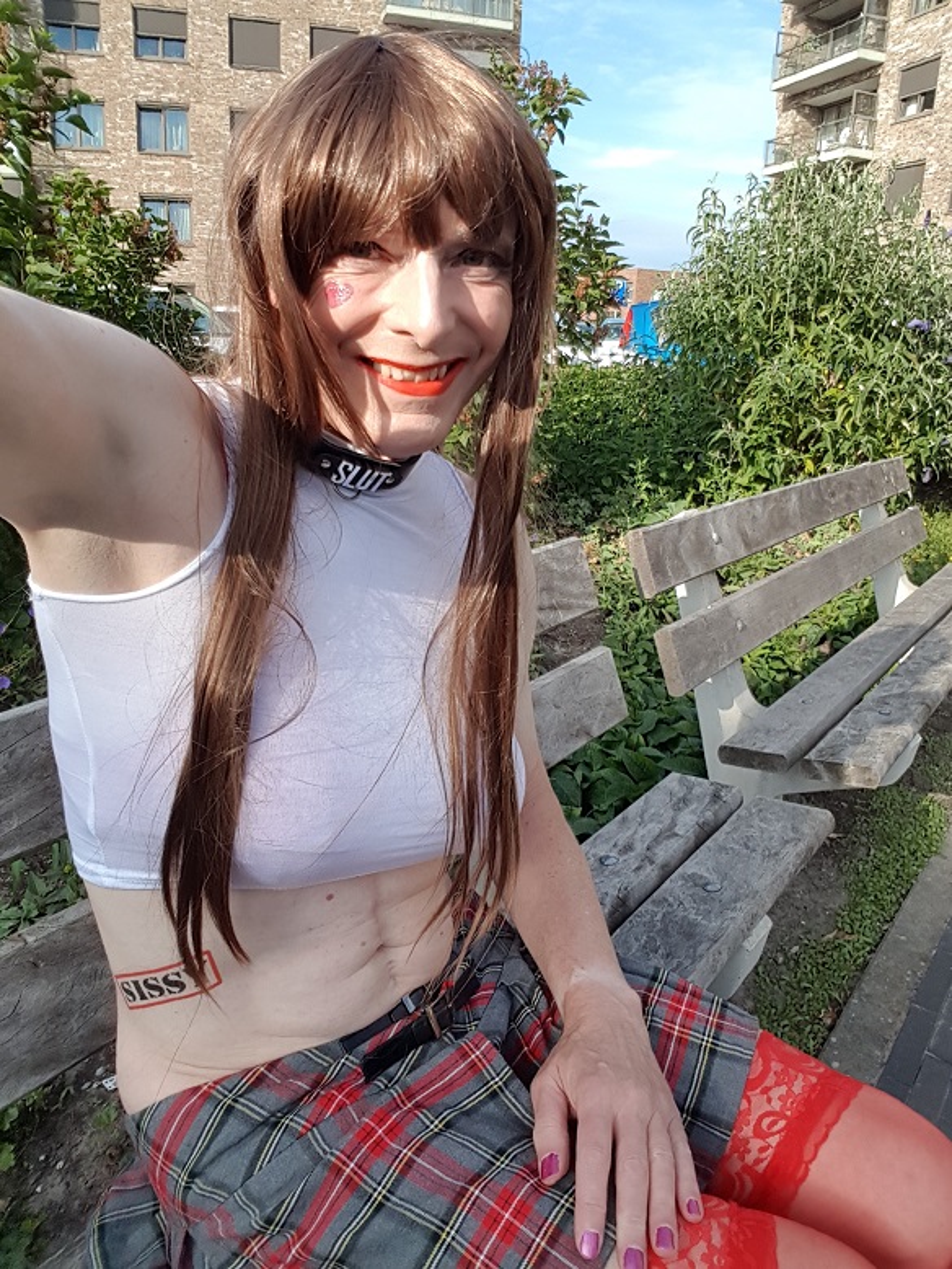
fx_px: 770
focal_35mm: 21
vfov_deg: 79.0
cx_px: 476
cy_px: 634
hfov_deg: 63.5
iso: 50
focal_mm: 2.1
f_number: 1.7
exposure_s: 1/956
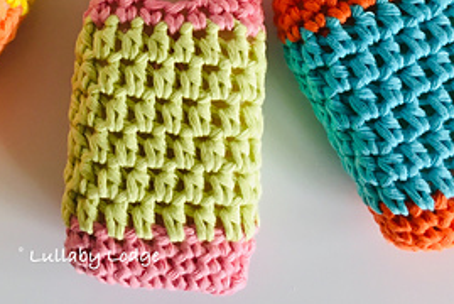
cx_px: 169
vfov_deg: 23.2
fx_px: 707
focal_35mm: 56
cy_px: -6
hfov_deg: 35.4
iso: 40
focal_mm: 4.15
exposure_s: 1/33
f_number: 2.2
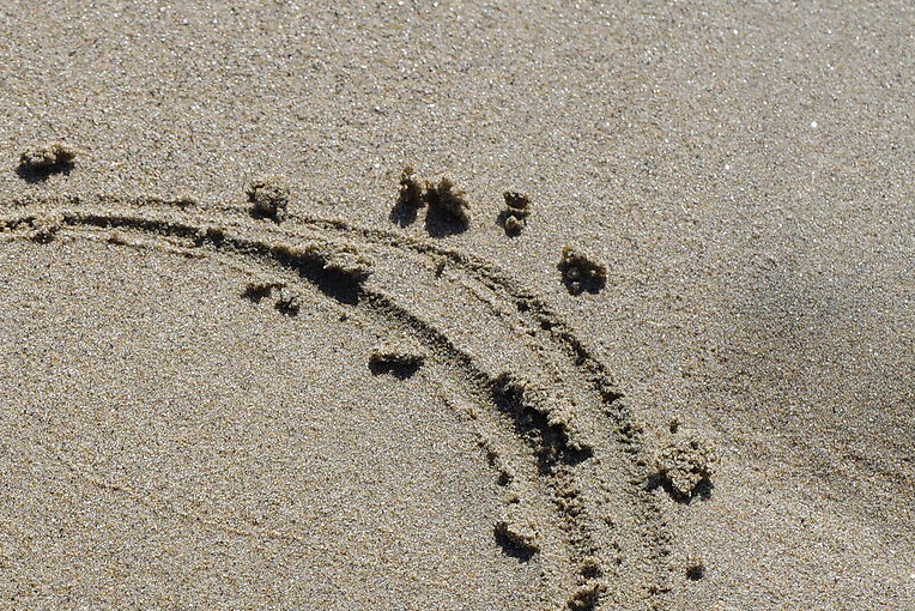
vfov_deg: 8.6
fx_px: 3992
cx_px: -223
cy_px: 738
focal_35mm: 157
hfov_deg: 12.7
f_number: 10
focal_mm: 50
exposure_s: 1/125
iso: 100
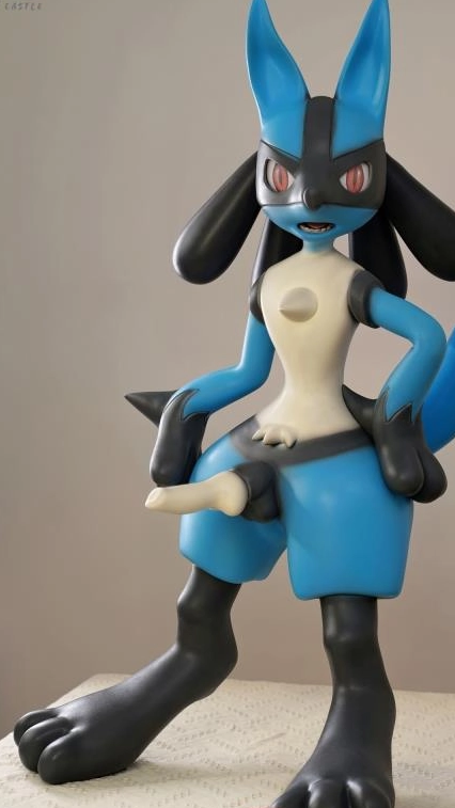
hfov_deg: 14.9
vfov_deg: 26.2
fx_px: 1737
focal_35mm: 81
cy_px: 407
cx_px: 282
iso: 50
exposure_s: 1/50
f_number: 5
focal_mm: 65
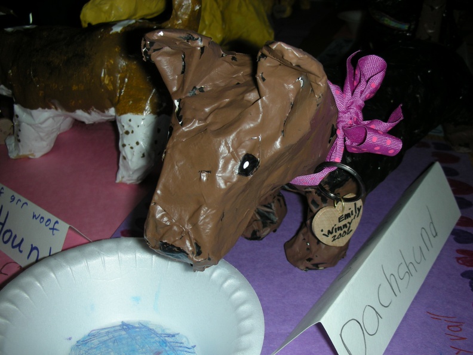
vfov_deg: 40.7
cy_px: 178
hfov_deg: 52.6
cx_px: 236
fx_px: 478
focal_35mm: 35
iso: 50
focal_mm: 5.8
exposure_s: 1/60
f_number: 7.9
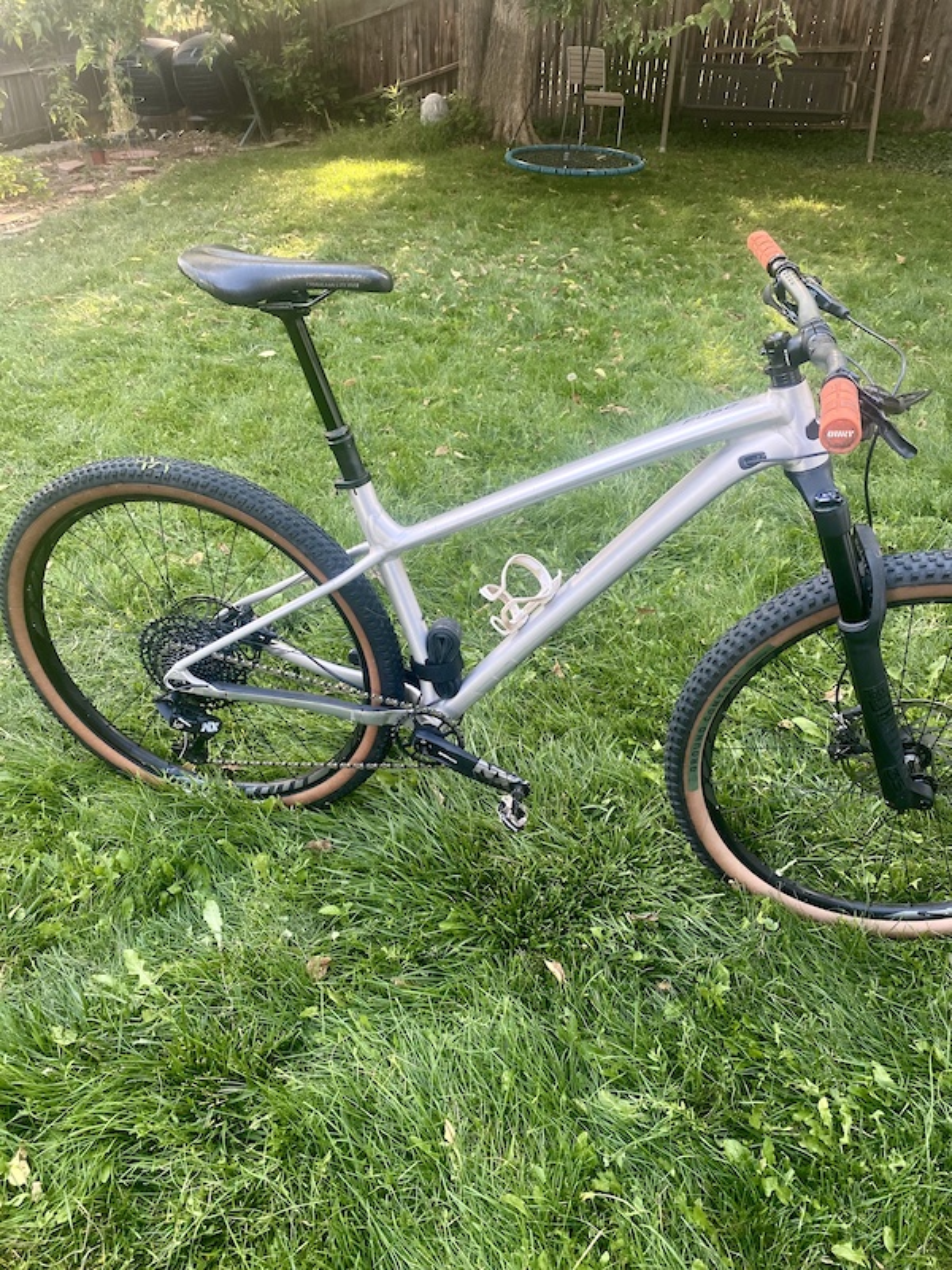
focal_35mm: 26
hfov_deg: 53.1
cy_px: 635
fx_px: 953
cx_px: 476
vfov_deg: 67.3
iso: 125
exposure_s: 1/106
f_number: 1.8
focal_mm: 4.25
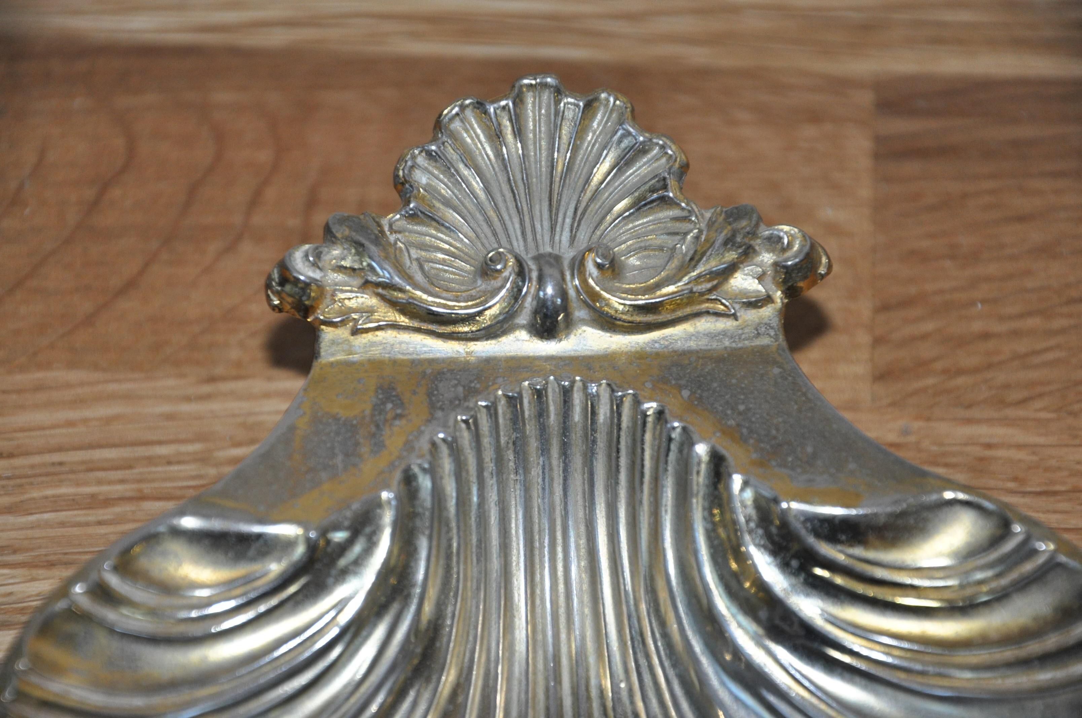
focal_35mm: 158
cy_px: 359
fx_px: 4728
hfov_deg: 13.1
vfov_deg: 8.7
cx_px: 541
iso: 800
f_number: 5.6
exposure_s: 1/60
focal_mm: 105
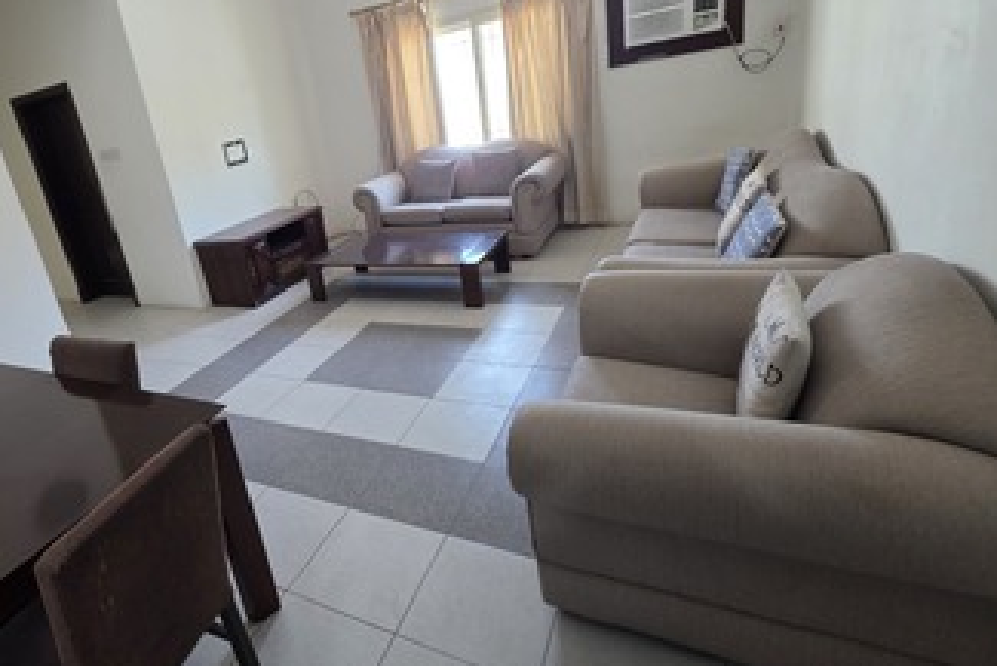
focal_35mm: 19
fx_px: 526
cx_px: 357
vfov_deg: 64.2
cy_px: 281
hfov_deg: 84.7
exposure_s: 1/50
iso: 250
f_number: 1.9
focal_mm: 2.2
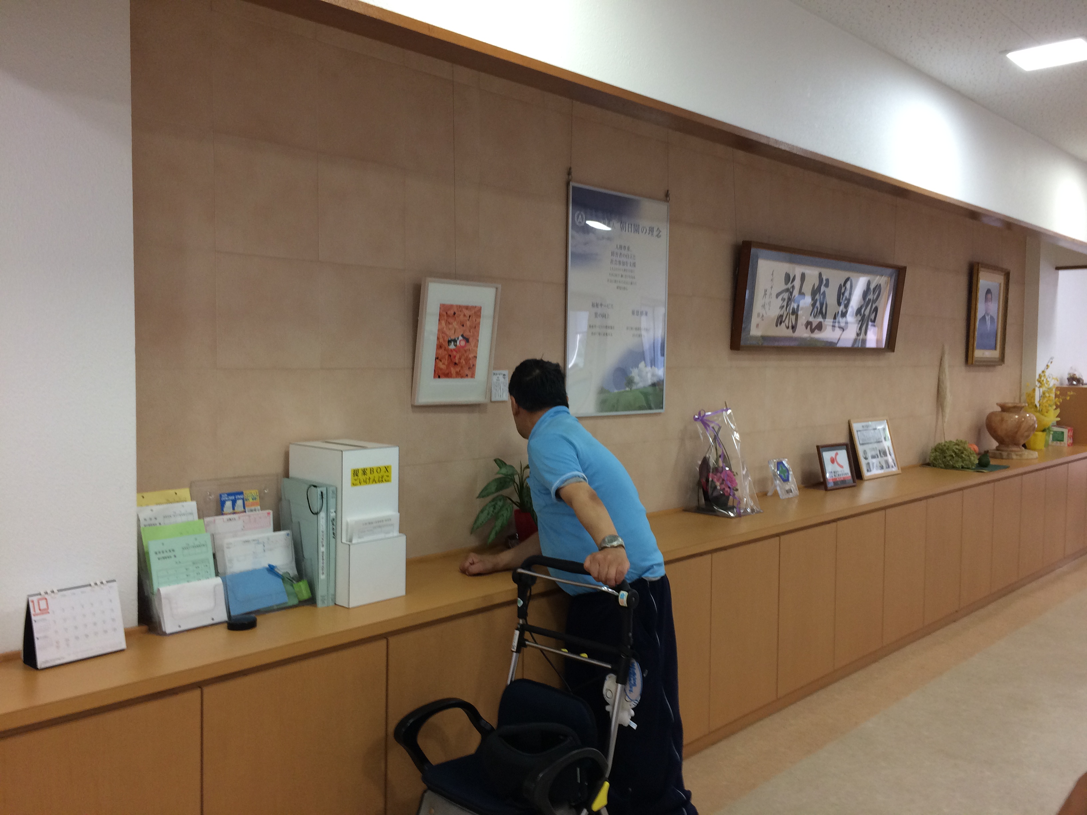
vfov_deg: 48.2
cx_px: 544
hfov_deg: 61.7
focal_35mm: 29
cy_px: 408
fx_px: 911
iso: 100
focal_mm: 4.15
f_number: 2.2
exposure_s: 1/30
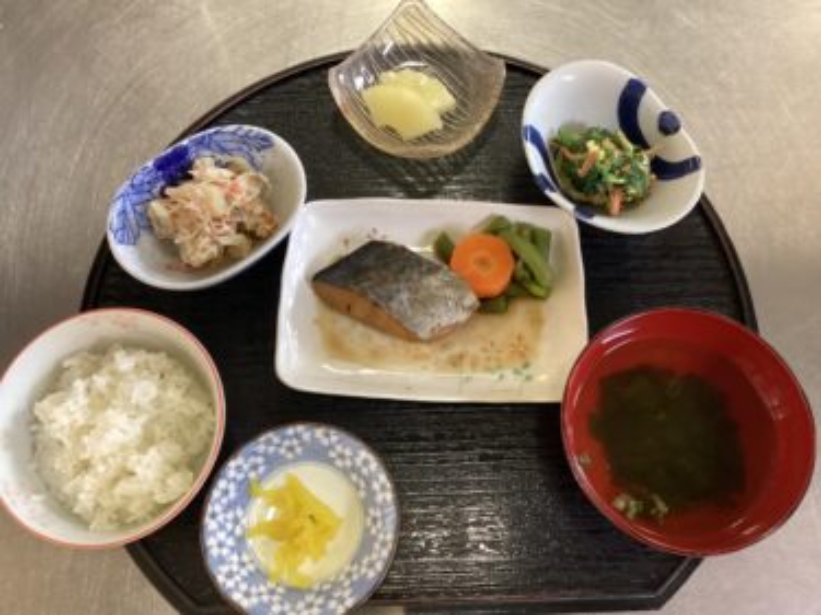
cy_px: 308
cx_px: 410
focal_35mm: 31
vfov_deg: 45.4
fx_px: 735
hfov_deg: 58.4
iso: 250
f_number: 2.4
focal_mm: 3.3
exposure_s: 1/40
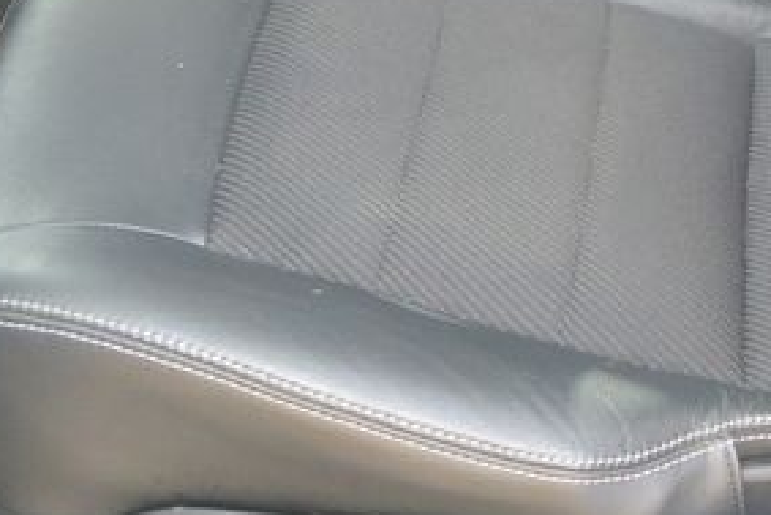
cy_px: -241
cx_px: 531
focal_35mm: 105
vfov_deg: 12.5
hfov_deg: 19.4
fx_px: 2250
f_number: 3.5
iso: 360
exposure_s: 1/125
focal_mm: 11
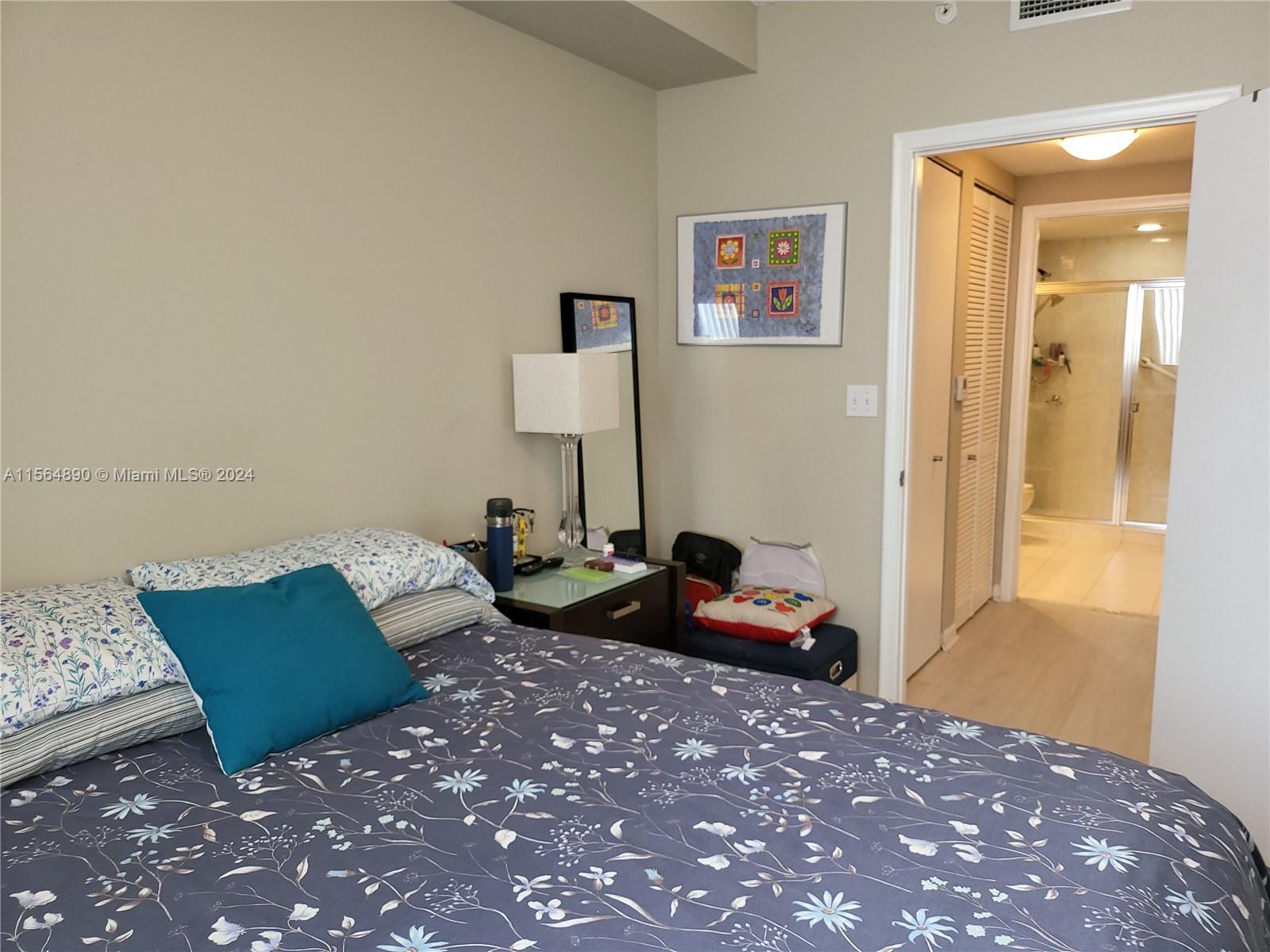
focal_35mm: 24
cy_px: 476
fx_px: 881
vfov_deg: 56.8
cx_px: 635
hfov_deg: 71.6
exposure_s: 1/30
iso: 100
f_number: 1.8
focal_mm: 5
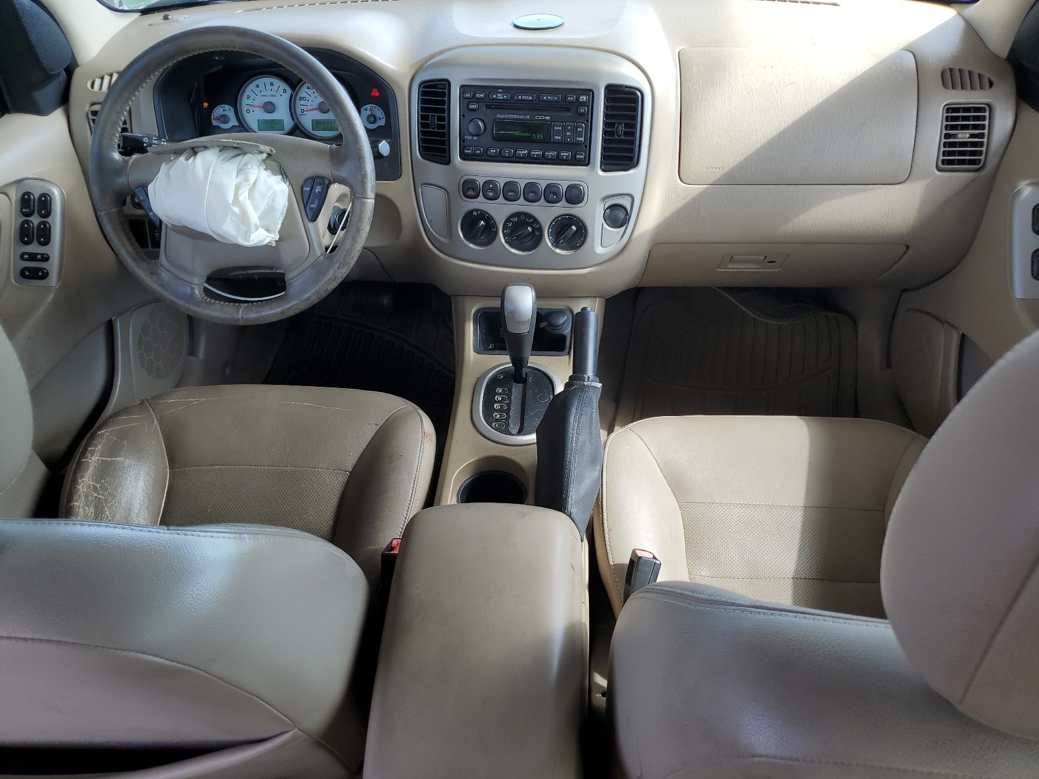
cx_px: 520
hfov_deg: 67.3
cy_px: 390
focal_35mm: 26
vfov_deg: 53.1
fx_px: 780
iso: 50
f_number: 1.5
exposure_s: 1/185
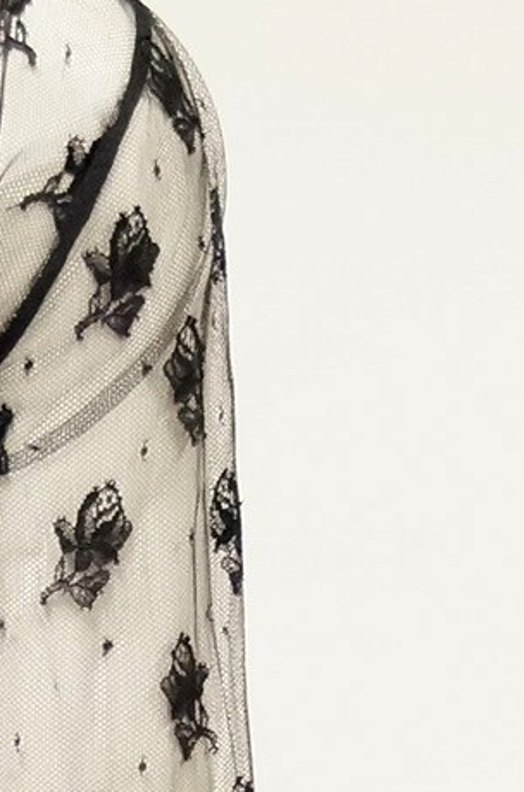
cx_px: -484
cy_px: 1575
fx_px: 5263
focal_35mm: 240
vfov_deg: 8.2
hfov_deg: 5.6
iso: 2000
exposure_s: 1/60
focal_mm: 30
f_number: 4.5
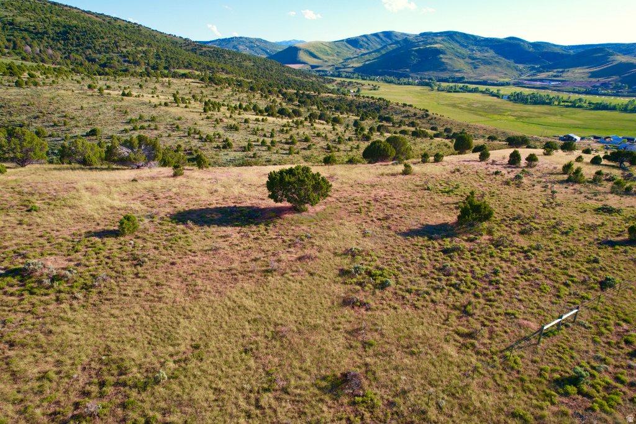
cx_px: 318
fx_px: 389
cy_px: 212
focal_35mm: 22
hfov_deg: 78.6
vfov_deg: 57.2
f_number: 2.8
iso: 100
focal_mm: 8.38
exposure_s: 1/800
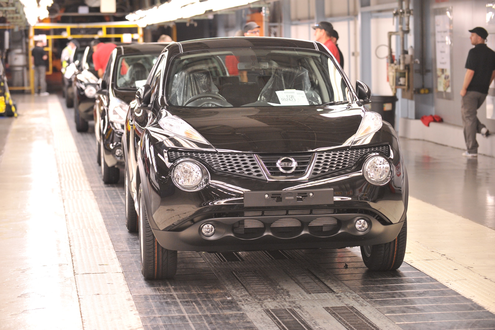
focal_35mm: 105
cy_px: 165
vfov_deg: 13.0
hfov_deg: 19.5
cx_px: 248
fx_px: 1443
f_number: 4.5
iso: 1600
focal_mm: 105
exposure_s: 1/200
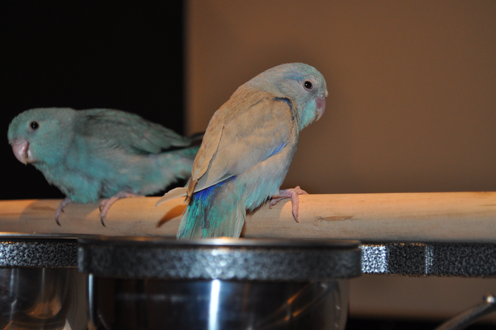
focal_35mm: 82
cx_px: 248
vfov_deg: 16.5
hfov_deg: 24.6
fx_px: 1135
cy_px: 165
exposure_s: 1/60
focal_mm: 55
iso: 640
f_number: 5.6
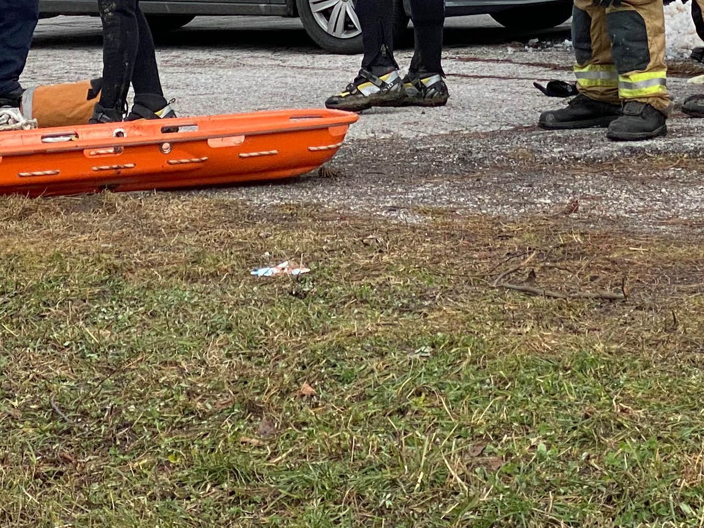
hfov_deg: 12.7
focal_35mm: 155
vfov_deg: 9.3
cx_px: 318
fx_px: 3152
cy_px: -243
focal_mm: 6
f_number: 2
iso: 20
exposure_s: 1/999
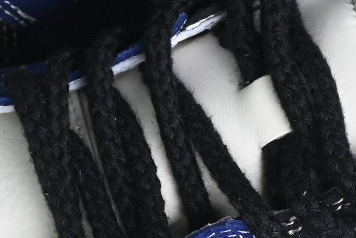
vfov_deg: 4.0
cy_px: 49
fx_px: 3392
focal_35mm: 343
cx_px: 213
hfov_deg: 6.0
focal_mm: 50
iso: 160
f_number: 6.3
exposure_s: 1/60
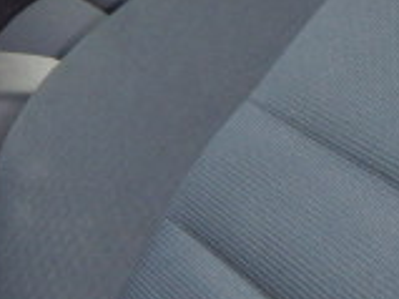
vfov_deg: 12.7
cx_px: -394
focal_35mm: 113
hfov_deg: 14.5
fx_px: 1302
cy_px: -85
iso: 160
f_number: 3.9
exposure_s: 1/80
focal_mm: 5
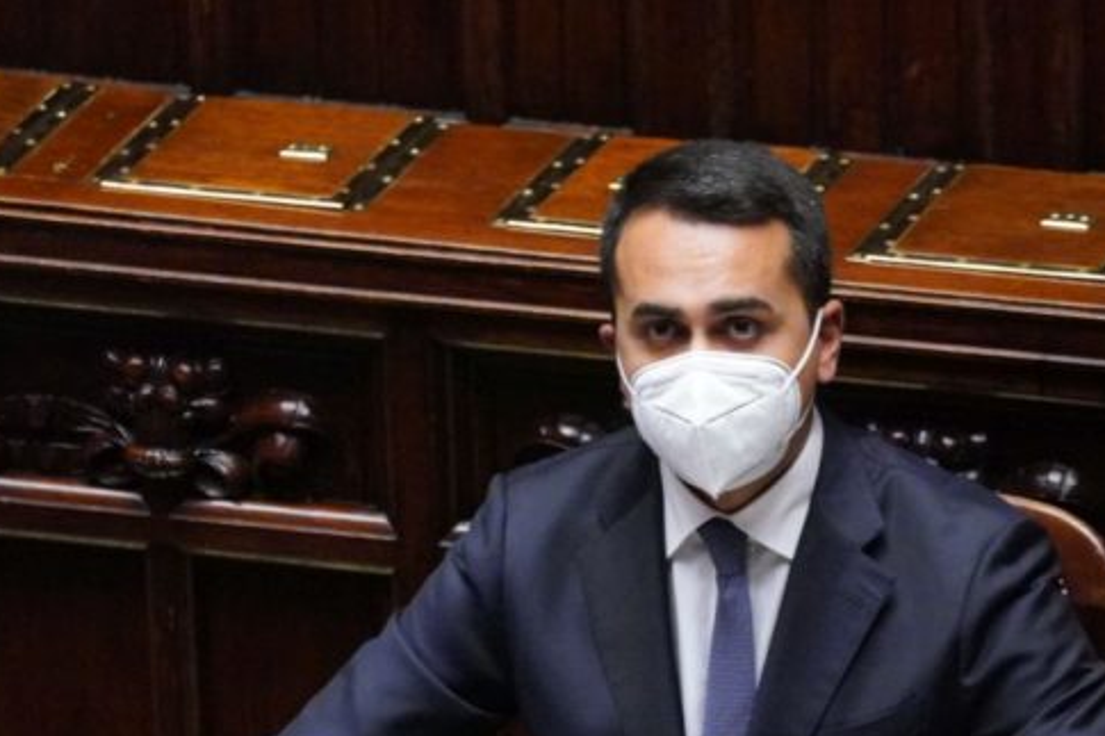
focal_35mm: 900
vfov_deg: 1.5
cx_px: 588
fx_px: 27614
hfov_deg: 2.3
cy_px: 540
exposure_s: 1/160
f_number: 5.6
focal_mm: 379
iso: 12800
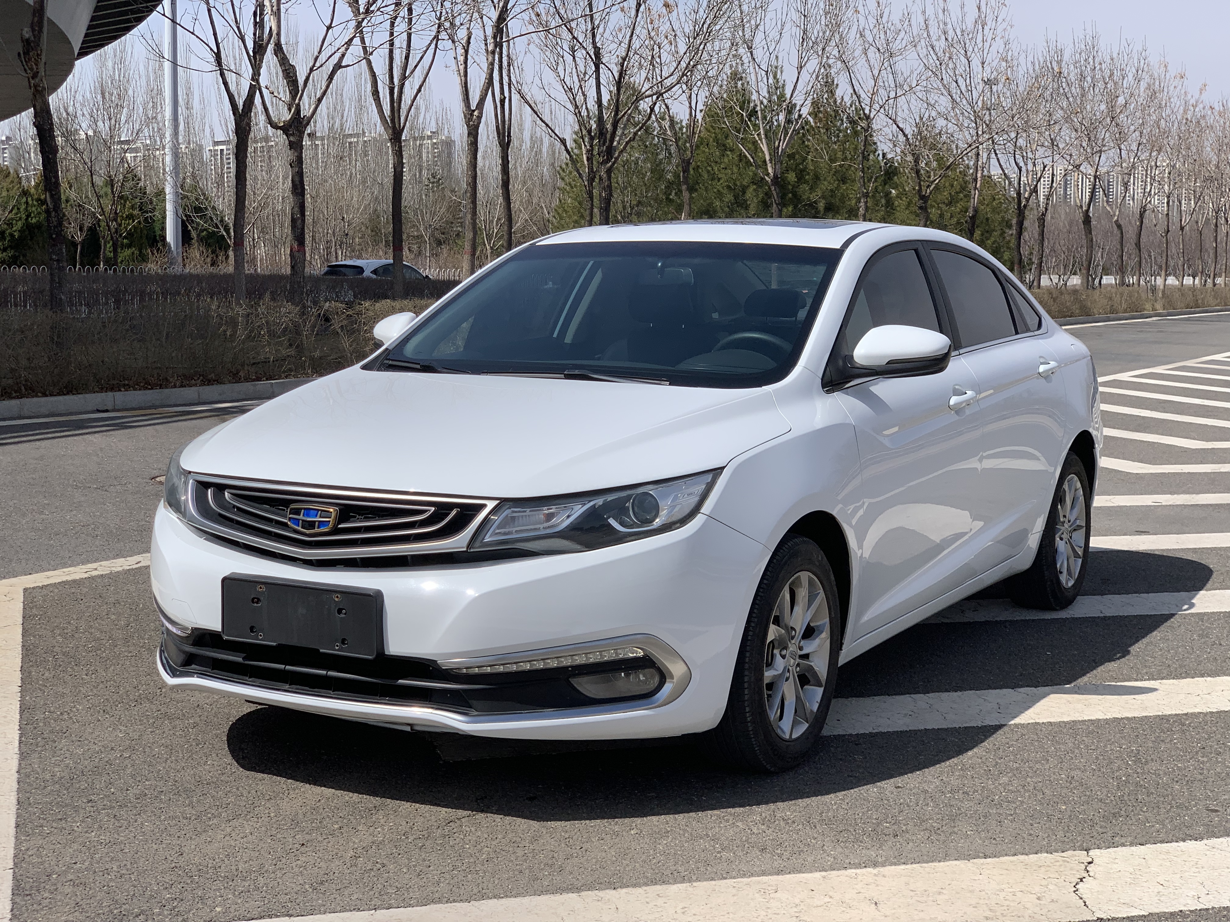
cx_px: 615
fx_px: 1848
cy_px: 461
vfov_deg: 28.0
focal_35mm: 52
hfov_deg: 36.8
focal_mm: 6
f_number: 2.4
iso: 16
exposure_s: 1/1916
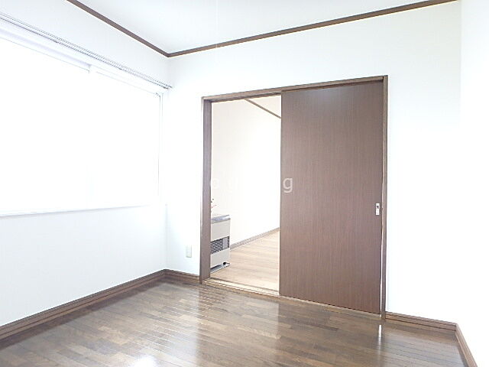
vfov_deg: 63.4
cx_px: 244
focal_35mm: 21
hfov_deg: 79.0
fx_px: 297
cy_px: 184
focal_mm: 3.7
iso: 320
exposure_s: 1/30
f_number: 3.5
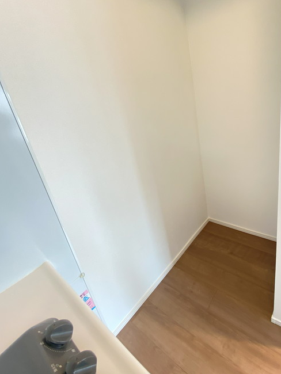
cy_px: 166
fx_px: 173
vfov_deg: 94.1
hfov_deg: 77.6
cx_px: 163
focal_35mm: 16
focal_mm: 1.54
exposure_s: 1/50
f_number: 2.4
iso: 125
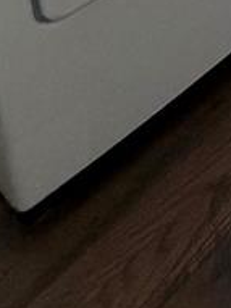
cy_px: -589
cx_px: 711
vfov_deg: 11.9
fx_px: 784
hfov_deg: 10.7
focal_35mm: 88
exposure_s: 1/120
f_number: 2.2
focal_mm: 2.22
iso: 250
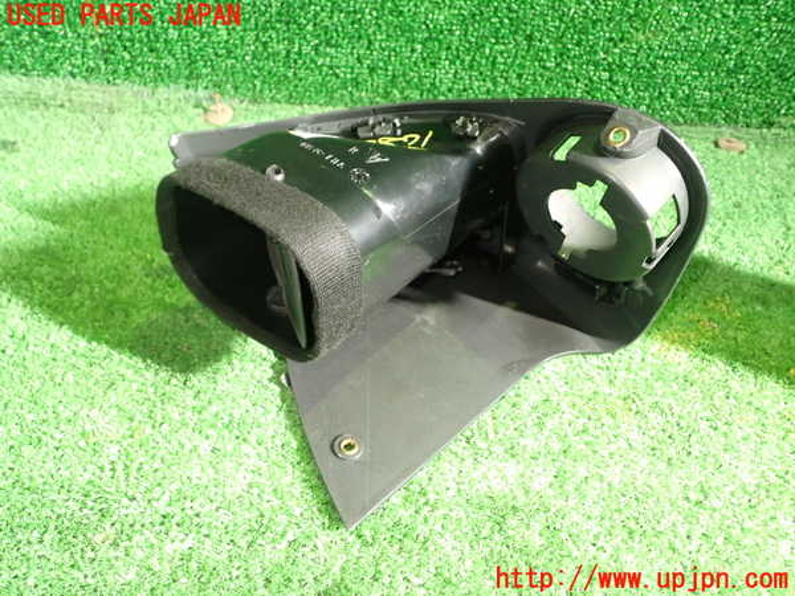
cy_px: 298
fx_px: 689
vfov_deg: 46.8
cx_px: 398
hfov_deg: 60.0
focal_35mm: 30
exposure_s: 1/30
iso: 500
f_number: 2.3
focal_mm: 5.4
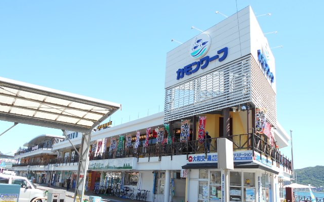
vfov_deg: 39.3
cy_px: 112
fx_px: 282
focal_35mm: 32
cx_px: 161
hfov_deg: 59.7
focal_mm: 5.1
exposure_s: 1/320
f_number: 3.4
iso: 80
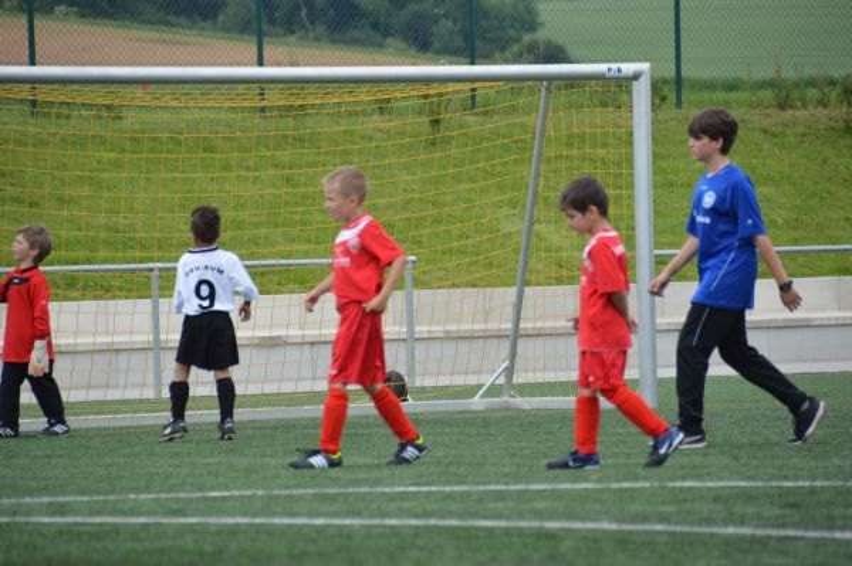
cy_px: 283
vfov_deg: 4.6
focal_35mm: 300
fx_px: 7094
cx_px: 426
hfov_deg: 6.9
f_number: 5.6
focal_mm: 200
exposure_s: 1/1000
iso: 400
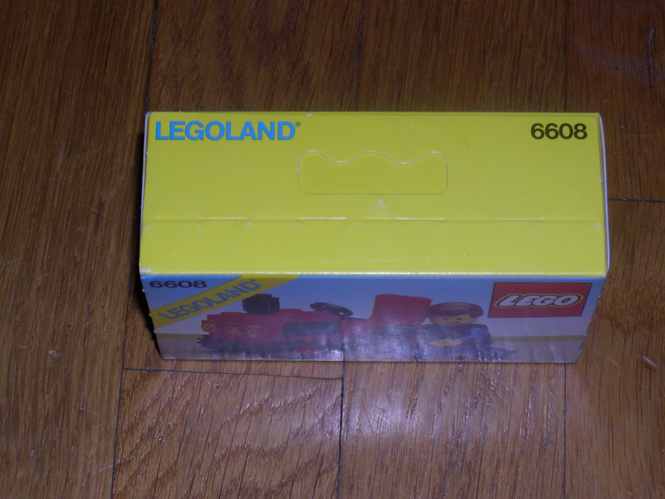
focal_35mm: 102
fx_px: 1959
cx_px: 332
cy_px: 250
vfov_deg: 14.5
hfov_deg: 19.3
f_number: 13
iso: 100
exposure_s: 1/60
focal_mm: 21.6
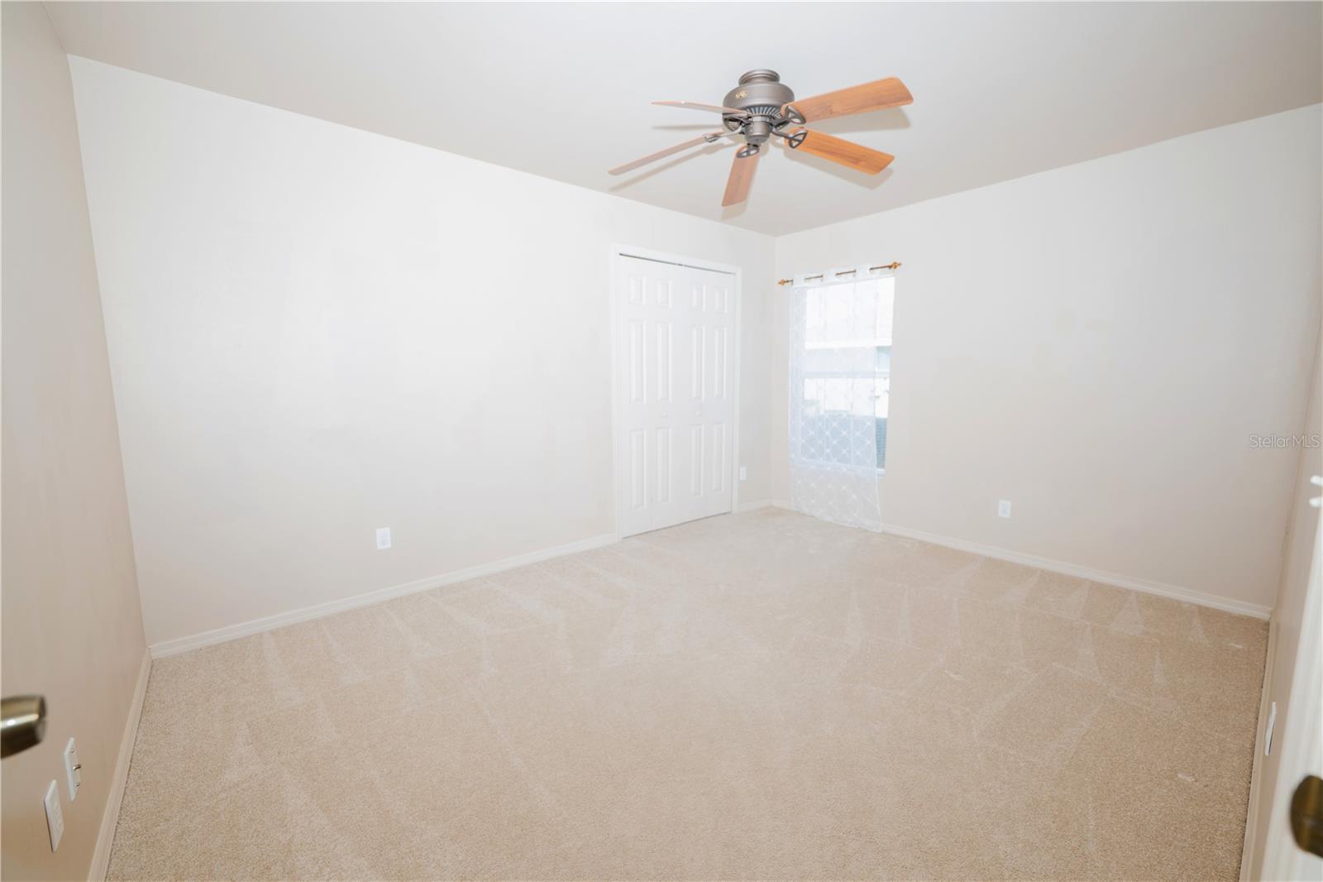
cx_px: 662
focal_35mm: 14
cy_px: 441
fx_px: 514
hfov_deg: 104.3
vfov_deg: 81.2
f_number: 3.2
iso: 100
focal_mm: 14
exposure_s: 1/200
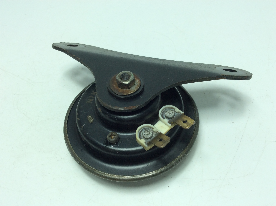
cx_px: 138
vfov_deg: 44.1
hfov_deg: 56.9
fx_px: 255
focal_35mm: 32
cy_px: 103
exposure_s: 1/349
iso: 32
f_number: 2.4
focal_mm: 3.3
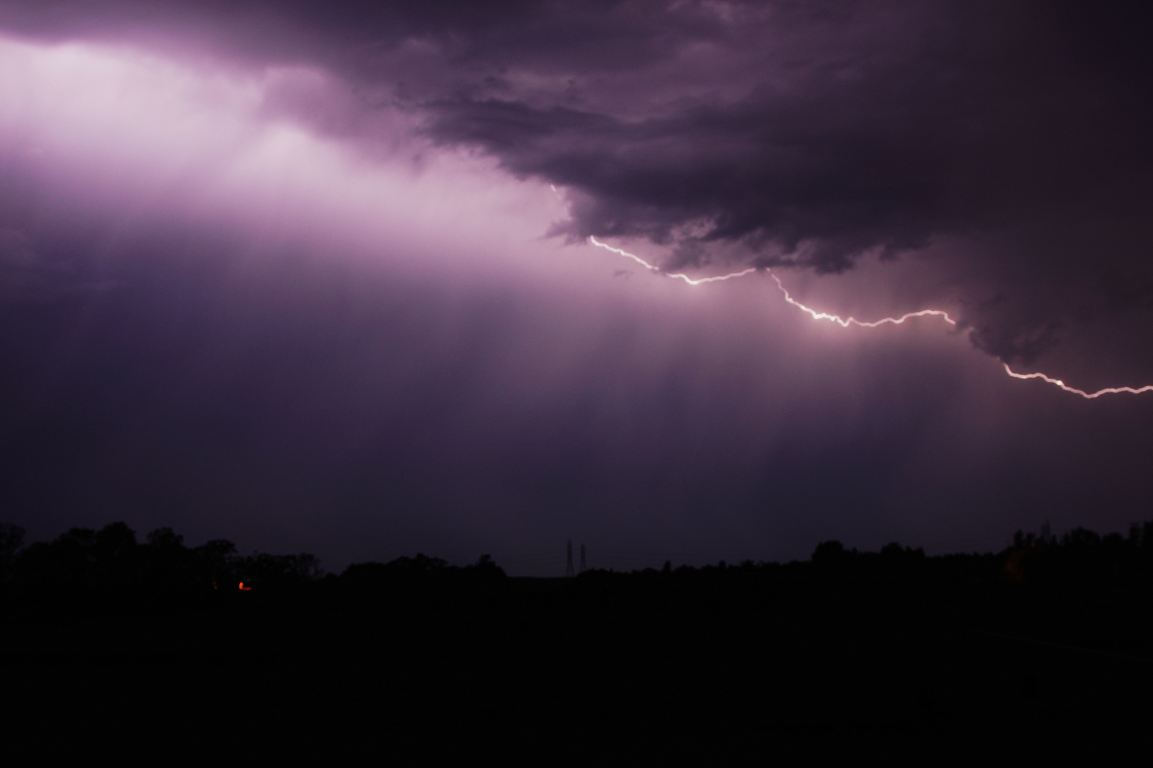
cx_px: 576
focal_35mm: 42
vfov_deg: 31.9
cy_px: 384
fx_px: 1345
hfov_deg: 46.4
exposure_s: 10
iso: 400
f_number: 8
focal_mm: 28
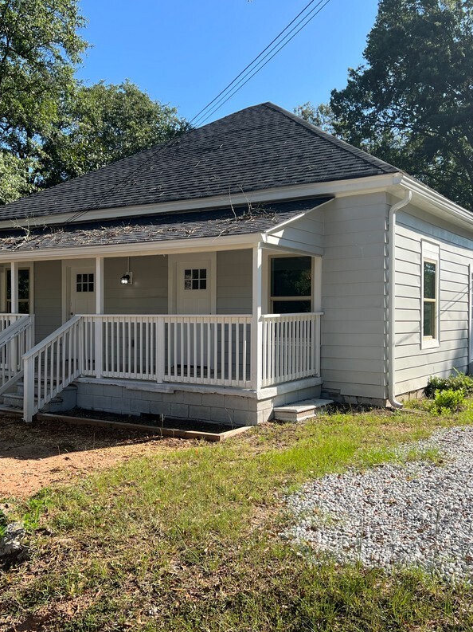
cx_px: 223
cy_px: 318
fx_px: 638
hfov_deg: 40.7
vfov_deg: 52.6
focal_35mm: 35
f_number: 1.5
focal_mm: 5.7
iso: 50
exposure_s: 1/1751
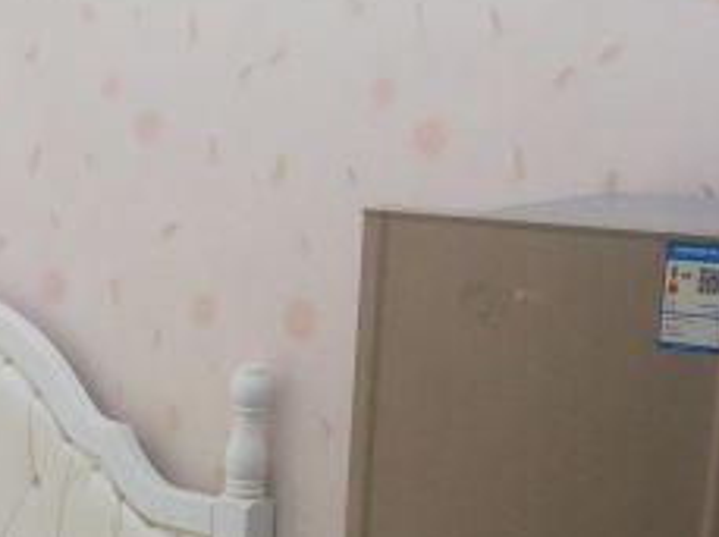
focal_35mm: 91
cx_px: -327
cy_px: 518
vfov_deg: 15.9
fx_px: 1887
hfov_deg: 19.2
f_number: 2.2
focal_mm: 3.81
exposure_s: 1/50
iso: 200
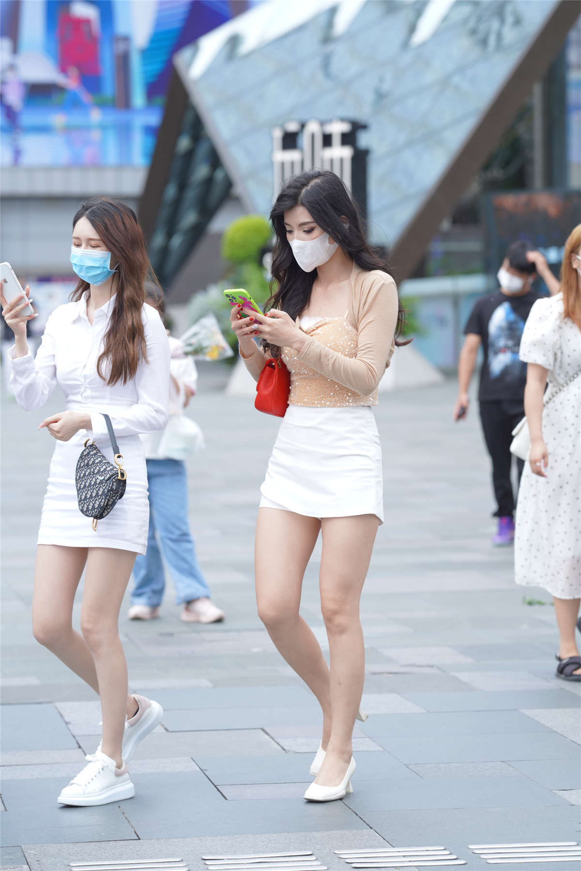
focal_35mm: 135
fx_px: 3268
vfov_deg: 15.2
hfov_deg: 10.2
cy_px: 436
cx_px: 290
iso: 500
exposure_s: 1/500
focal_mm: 135
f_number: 4
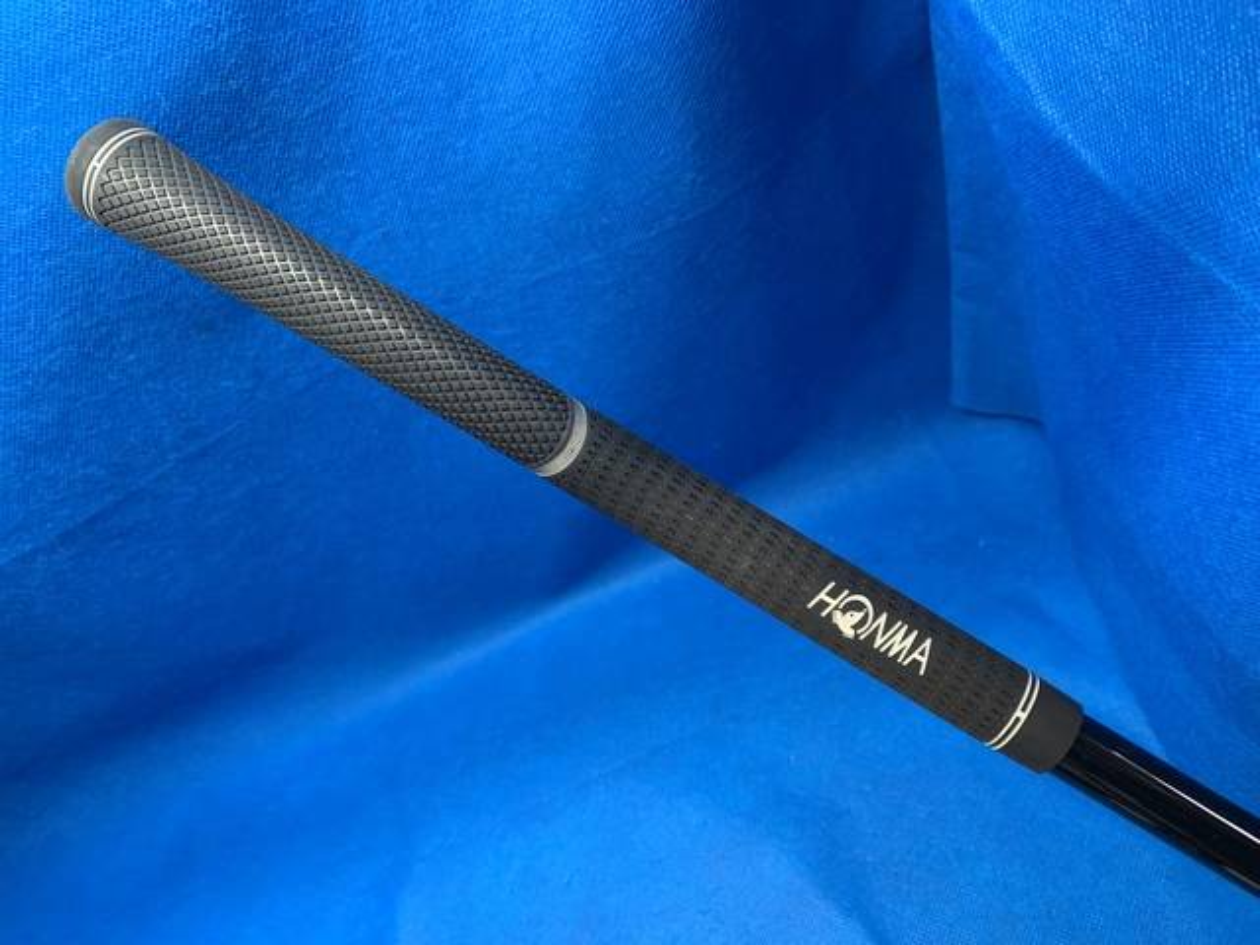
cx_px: 630
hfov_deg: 67.3
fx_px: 946
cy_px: 472
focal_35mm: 26
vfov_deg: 53.1
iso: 125
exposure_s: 1/60
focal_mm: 4.25
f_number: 1.8
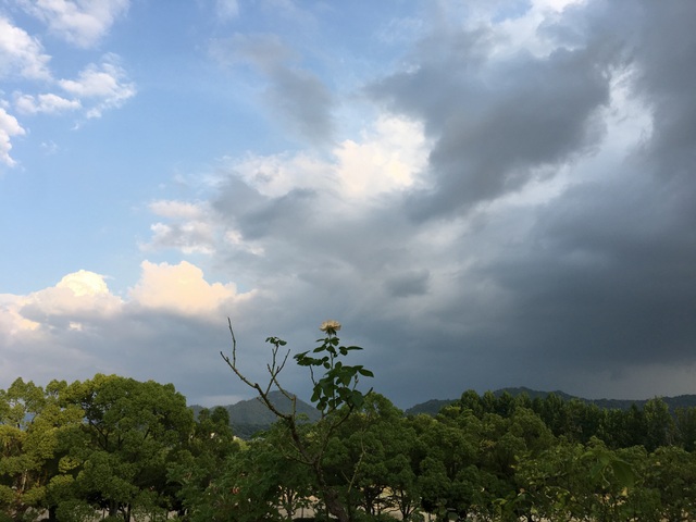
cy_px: 261
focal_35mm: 29
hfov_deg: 61.7
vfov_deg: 48.2
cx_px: 348
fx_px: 583
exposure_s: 1/646
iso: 25
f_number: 2.2
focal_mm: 4.15
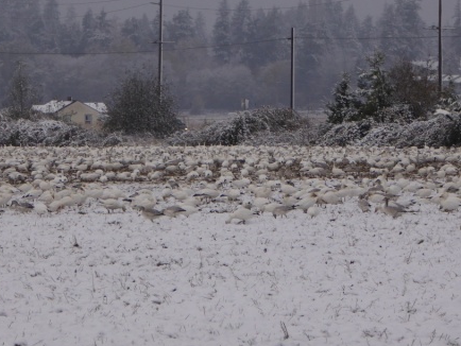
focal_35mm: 409
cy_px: 107
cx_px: 173
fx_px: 5450
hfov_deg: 4.8
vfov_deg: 3.6
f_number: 5.6
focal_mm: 35.8
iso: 100
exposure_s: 1/500
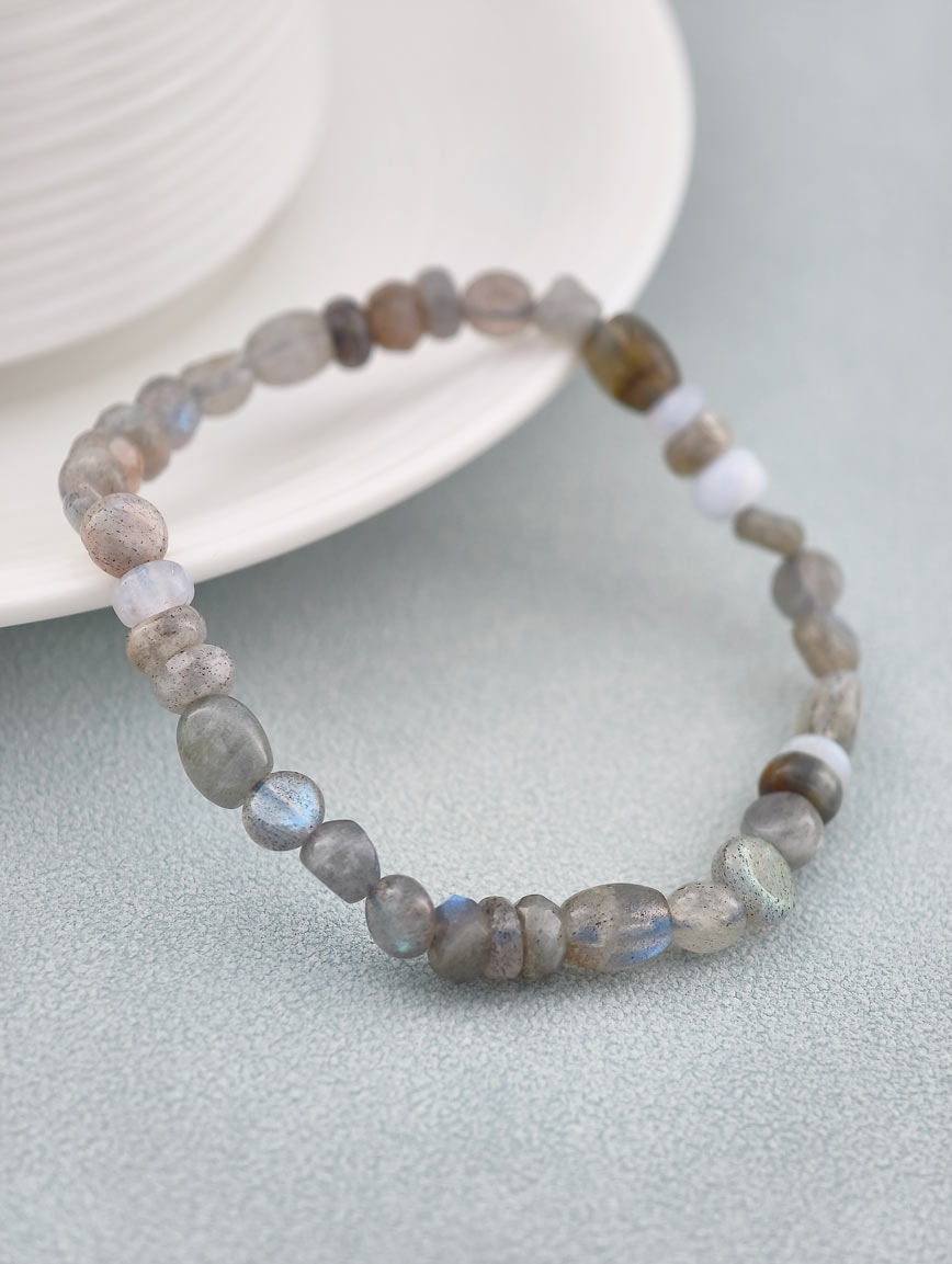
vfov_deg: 23.0
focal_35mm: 85
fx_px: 3109
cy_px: 632
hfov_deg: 17.4
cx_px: 476
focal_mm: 22.48
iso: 125
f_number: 2.67
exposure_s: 1/160
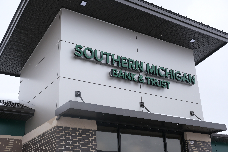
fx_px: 285
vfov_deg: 29.9
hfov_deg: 43.6
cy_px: 76
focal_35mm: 45
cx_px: 114
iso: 160
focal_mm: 30.2
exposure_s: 1/240
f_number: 5.6
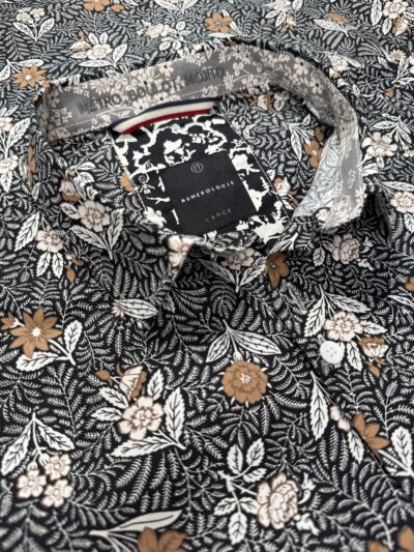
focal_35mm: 24
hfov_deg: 56.8
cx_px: 207
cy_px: 276
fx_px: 383
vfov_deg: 71.6
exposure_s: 1/260
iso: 64
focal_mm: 6.76
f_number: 1.78
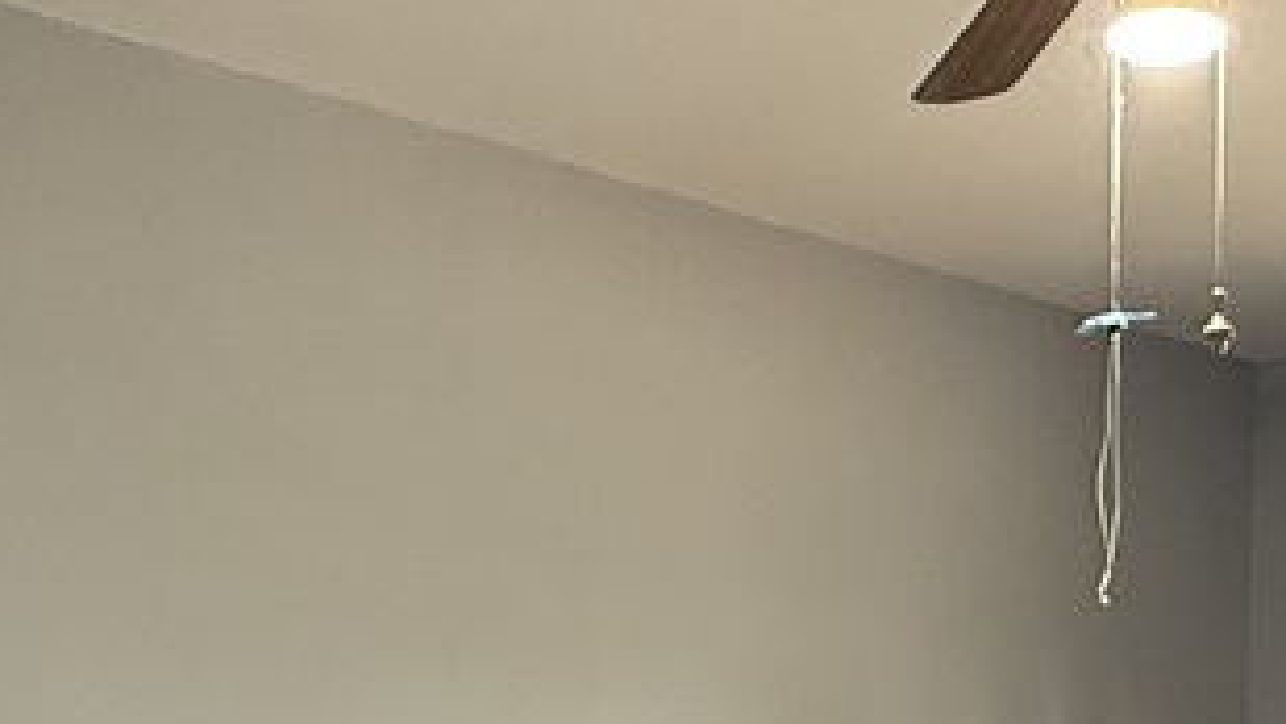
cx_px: 708
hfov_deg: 29.7
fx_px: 2422
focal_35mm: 71
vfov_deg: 15.5
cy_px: 1132
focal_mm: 2.22
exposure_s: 1/120
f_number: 2.2
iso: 250
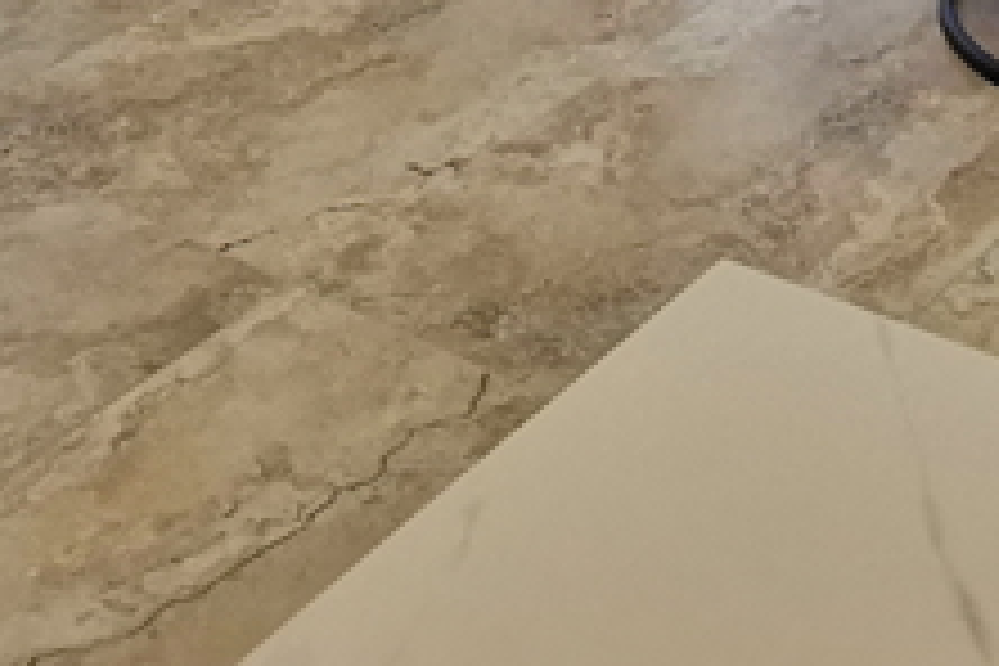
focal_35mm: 90
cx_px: 774
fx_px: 2497
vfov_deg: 12.9
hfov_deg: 22.4
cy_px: -724
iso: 160
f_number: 2.2
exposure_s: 1/60
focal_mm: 2.35
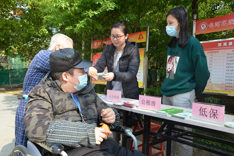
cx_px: 117
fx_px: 205
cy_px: 78
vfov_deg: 41.7
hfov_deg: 59.5
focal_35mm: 32
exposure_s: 1/250
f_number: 8
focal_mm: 21
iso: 640
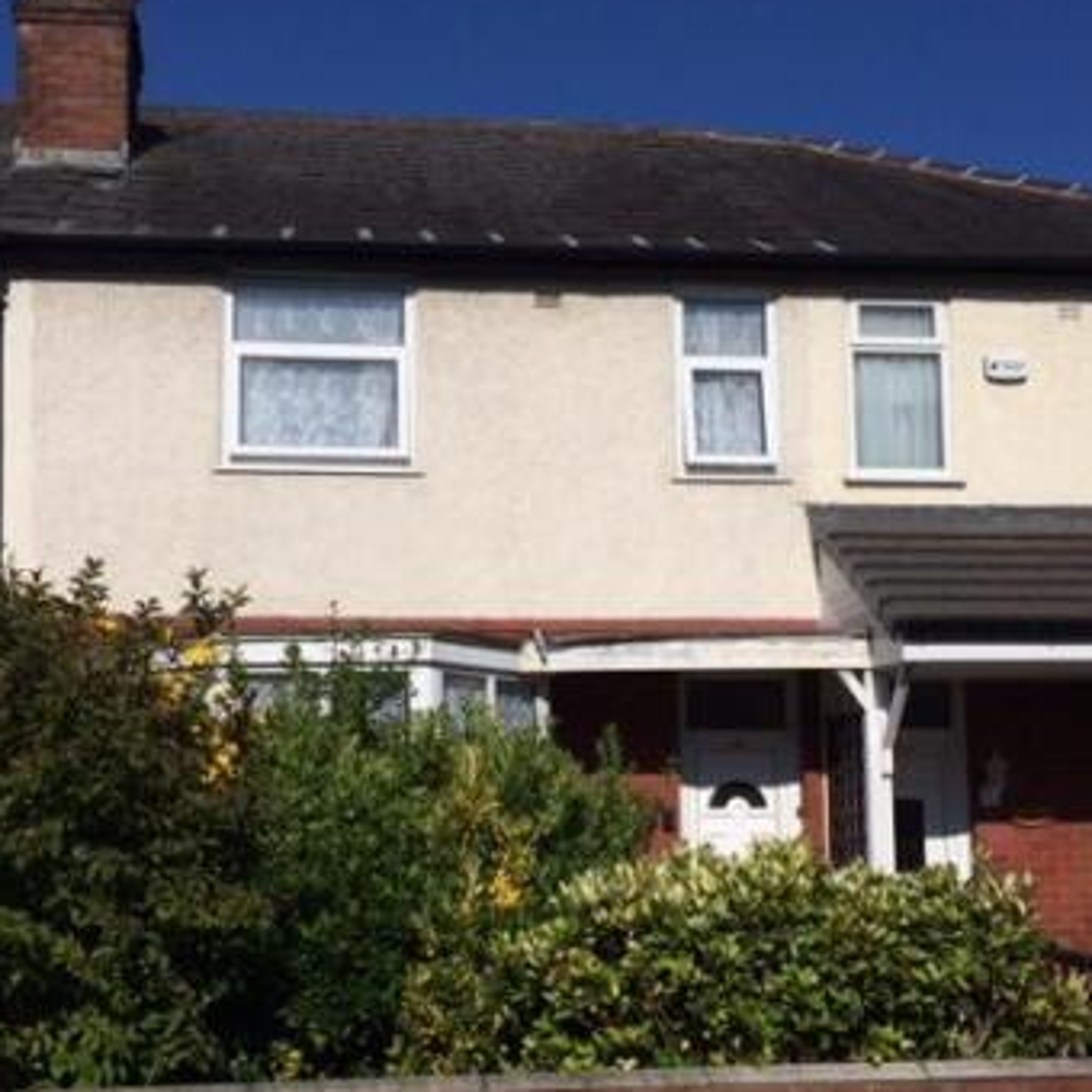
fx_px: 1570
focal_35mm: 44
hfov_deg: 38.3
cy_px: 654
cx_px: 515
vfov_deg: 38.2
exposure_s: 1/6849
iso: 32
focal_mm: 4.15
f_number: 2.2
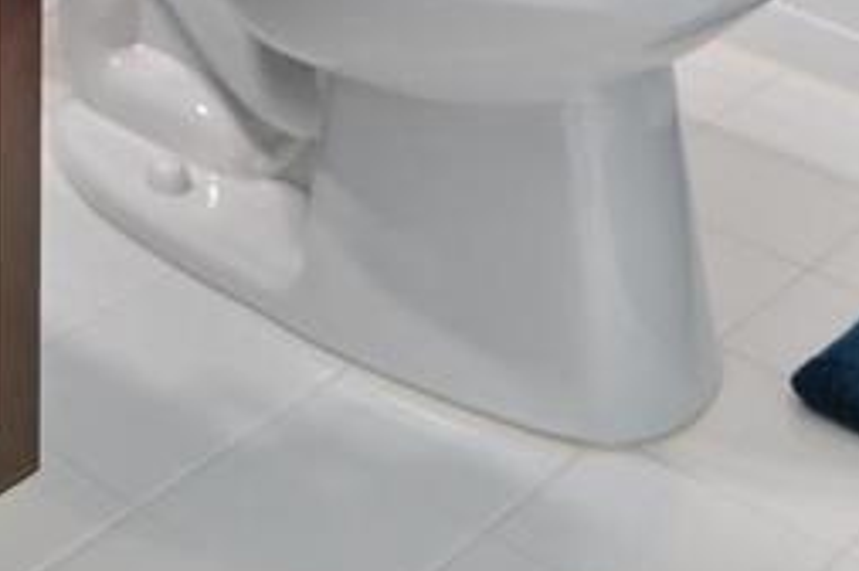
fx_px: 2169
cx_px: -418
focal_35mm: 91
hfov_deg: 19.6
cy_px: -1020
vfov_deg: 11.1
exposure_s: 1/125
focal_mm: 16
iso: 450
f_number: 2.8
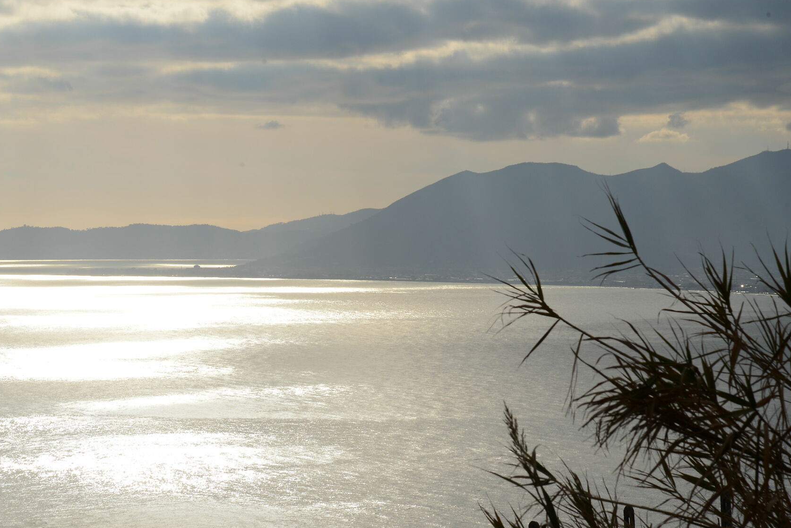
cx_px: 284
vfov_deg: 8.0
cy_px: 170
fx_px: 3781
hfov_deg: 11.9
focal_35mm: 172
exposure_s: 1/500
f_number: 18
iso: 200
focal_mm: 120
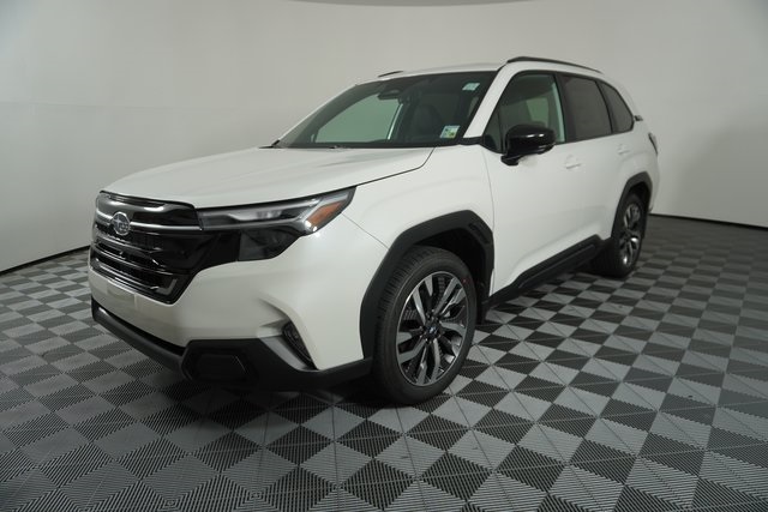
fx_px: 512
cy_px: 256
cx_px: 384
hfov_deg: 73.7
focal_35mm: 24
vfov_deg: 53.2
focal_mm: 16
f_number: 4
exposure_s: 1/160
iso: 125
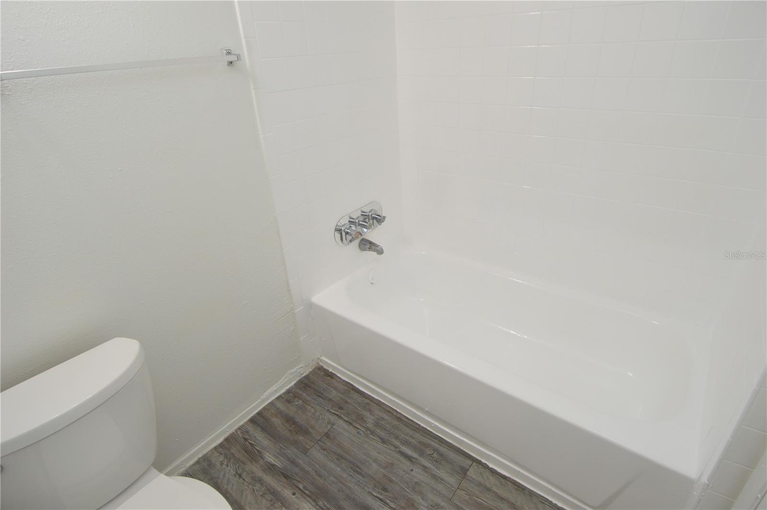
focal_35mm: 18
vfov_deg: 67.3
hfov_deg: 90.1
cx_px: 384
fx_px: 383
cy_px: 255
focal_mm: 12
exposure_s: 1/100
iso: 400
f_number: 5
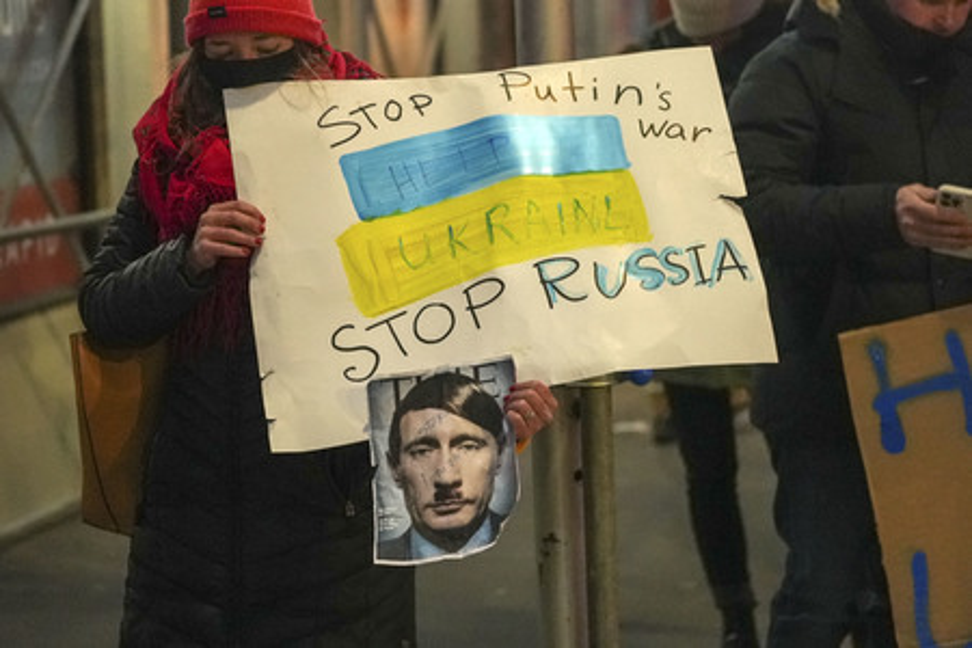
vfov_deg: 13.2
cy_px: 324
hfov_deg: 19.6
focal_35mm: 104
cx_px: 486
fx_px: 2808
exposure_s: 1/250
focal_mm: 104
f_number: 4.5
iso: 16000
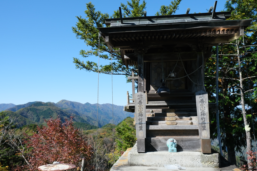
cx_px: 128
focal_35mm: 31
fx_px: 221
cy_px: 86
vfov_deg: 42.3
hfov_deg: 60.3
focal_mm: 20.5
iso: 320
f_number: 8
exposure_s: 1/320
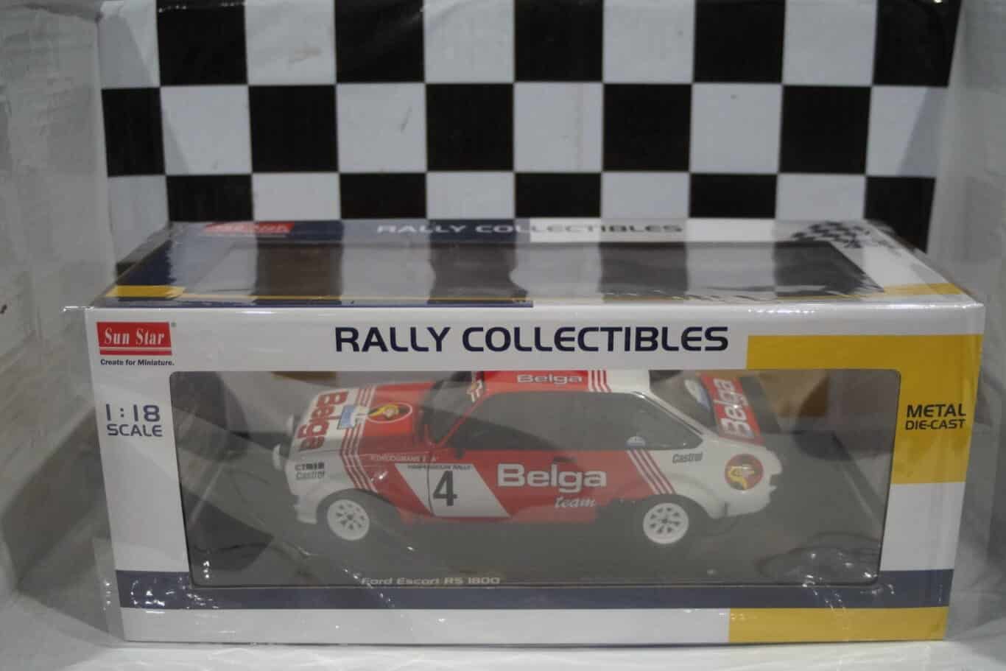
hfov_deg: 46.4
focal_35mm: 42
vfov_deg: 31.9
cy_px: 336
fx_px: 1174
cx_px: 503
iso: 2000
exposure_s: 1/160
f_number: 3.5
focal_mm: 28
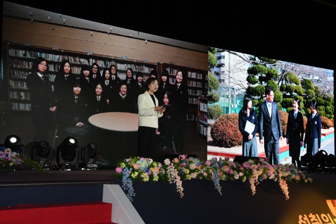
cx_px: 168
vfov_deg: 26.0
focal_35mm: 52
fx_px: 485
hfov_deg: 38.2
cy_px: 112
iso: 400
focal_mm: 52
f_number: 5.6
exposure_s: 1/100
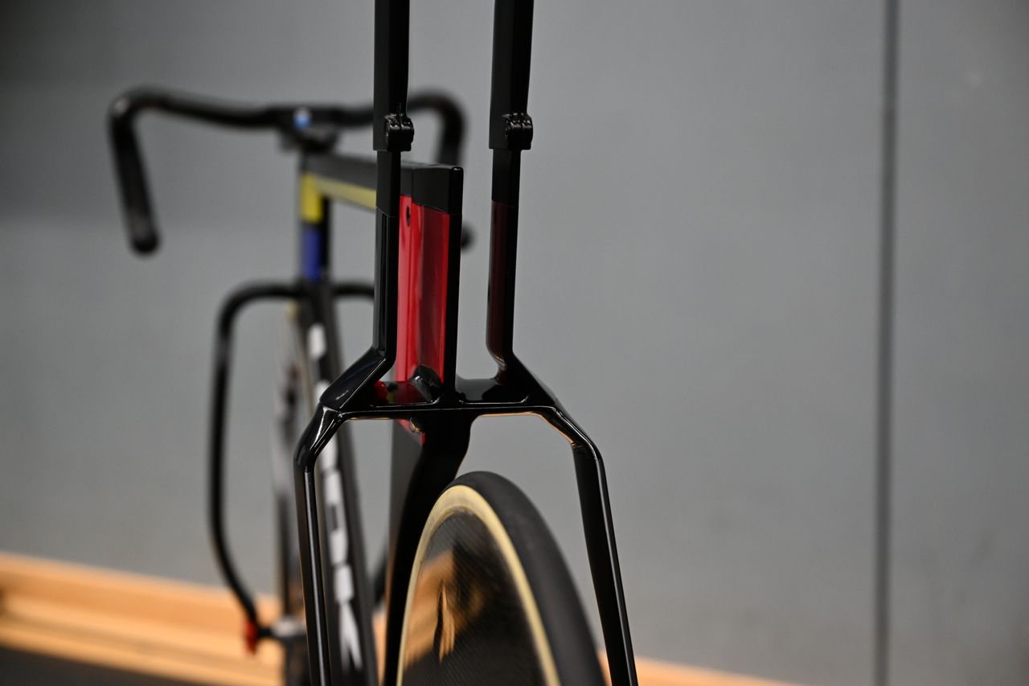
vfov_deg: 19.5
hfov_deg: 28.8
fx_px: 2000
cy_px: 343
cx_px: 514
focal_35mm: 70
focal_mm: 70
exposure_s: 1/200
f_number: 4
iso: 1250
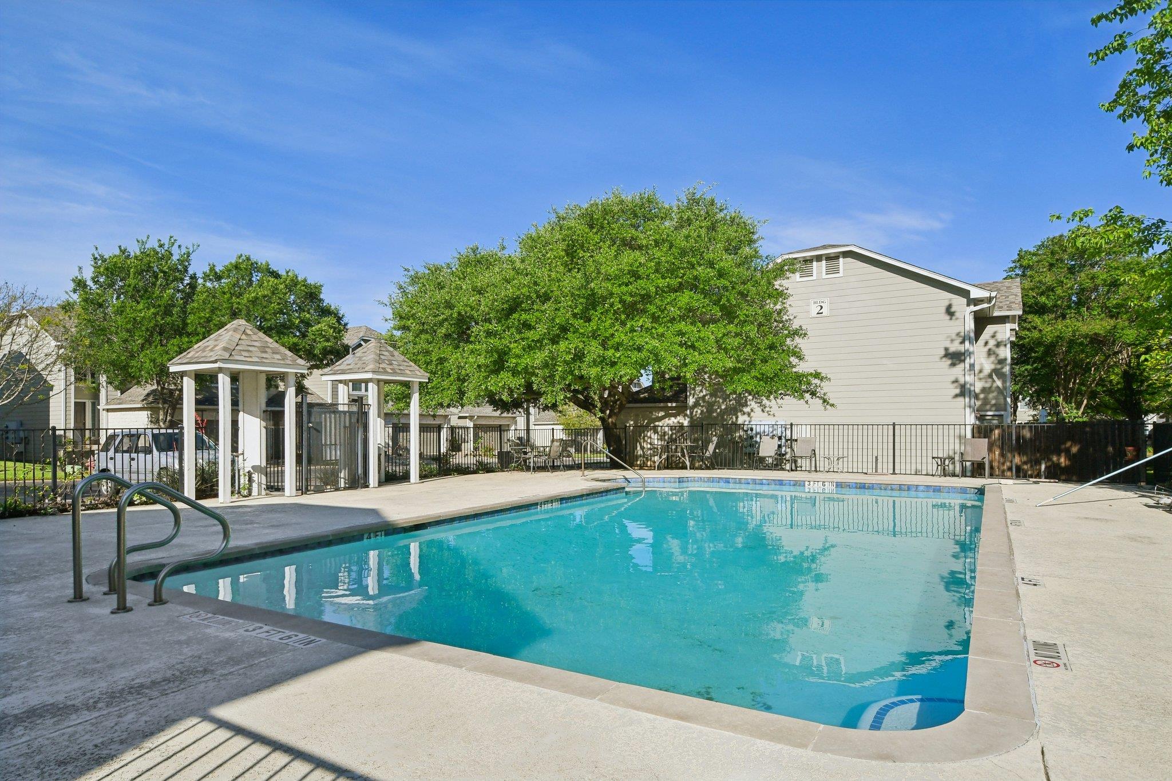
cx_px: 586
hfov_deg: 85.4
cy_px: 390
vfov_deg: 63.2
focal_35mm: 20
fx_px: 635
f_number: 8
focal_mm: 13
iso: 400
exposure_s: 1/2500
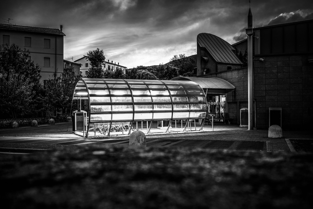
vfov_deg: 37.9
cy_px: 104
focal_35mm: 35
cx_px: 156
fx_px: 304
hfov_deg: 54.4
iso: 200
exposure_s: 1
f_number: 10
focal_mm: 35
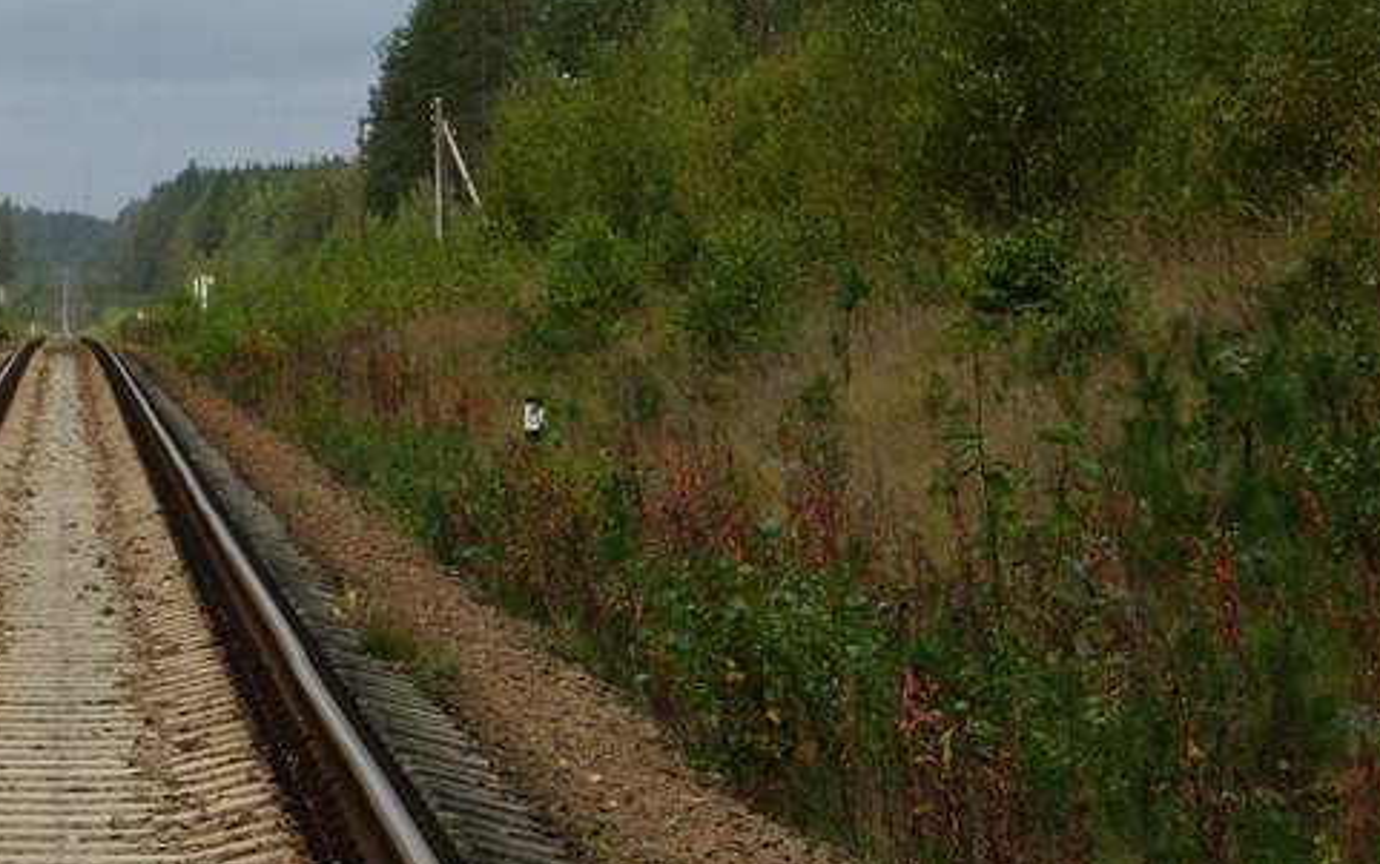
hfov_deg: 9.0
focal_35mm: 232
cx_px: 143
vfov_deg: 5.6
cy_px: -10
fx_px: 8728
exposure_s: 1/93.1
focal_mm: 24.5
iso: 50
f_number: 7.1
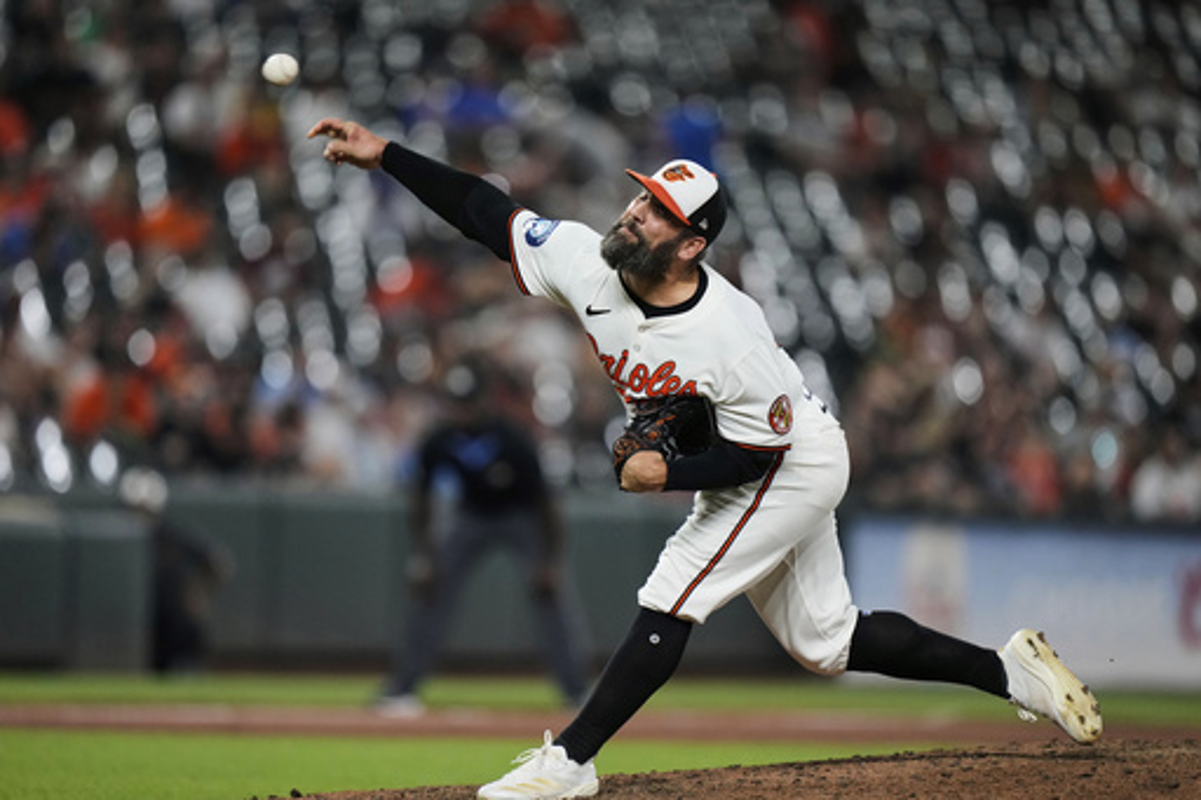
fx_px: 13339
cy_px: 400
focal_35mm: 400
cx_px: 600
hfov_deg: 5.2
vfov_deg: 3.4
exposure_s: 1/3200
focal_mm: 400
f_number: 2.8
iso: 3200
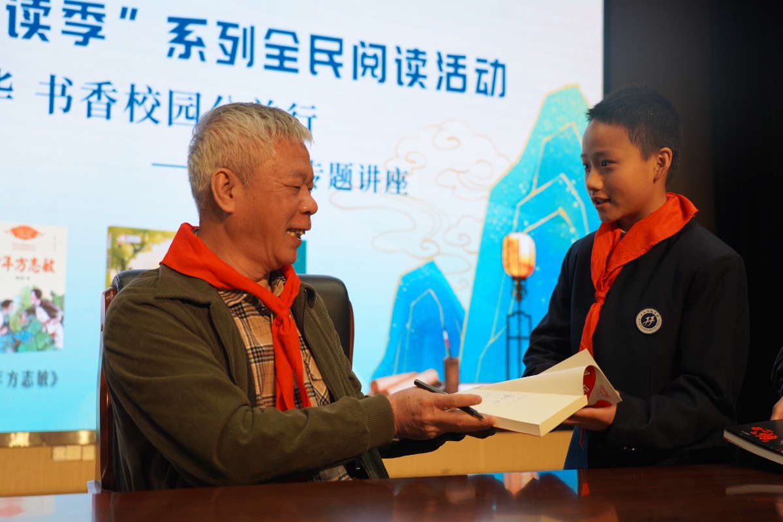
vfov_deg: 34.2
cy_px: 261
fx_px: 848
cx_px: 392
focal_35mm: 39
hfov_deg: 49.6
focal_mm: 39
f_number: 4
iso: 400
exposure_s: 1/160
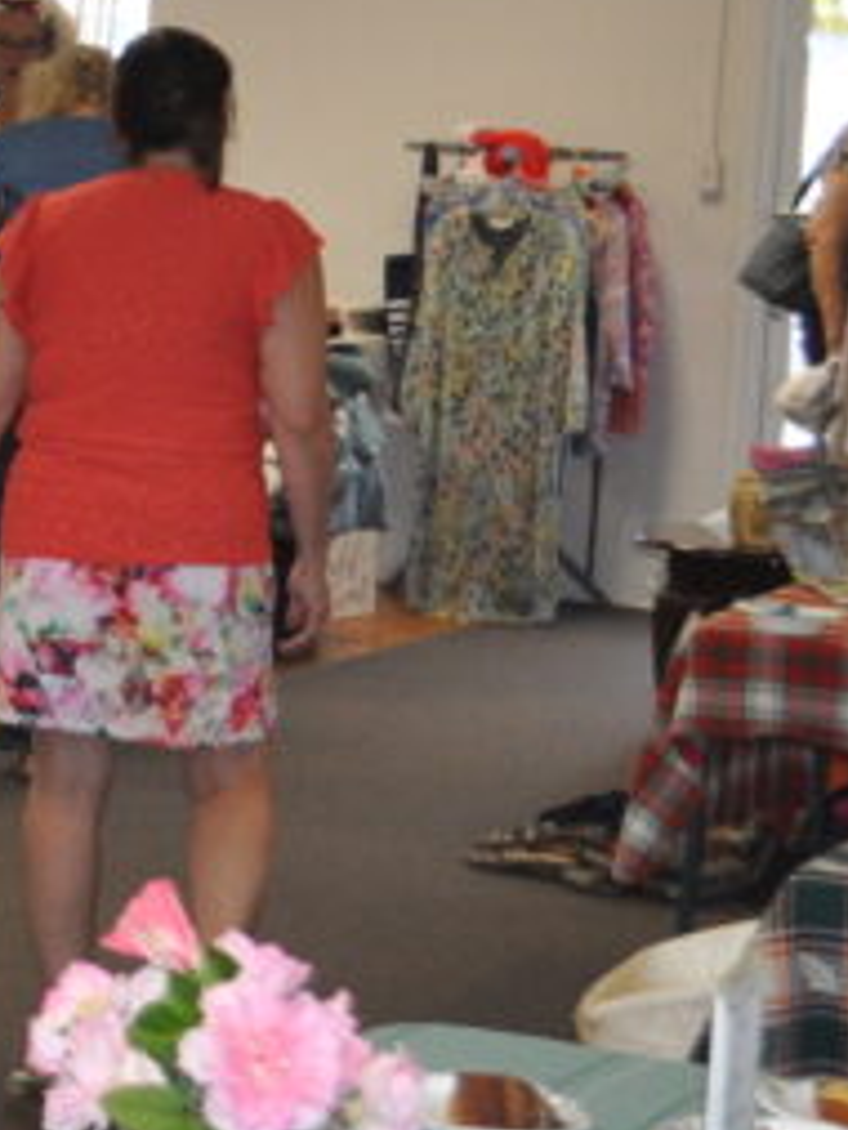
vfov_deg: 14.0
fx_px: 4569
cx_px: -638
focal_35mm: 140
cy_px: 272
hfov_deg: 10.1
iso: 720
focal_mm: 24
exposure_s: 1/125
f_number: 4
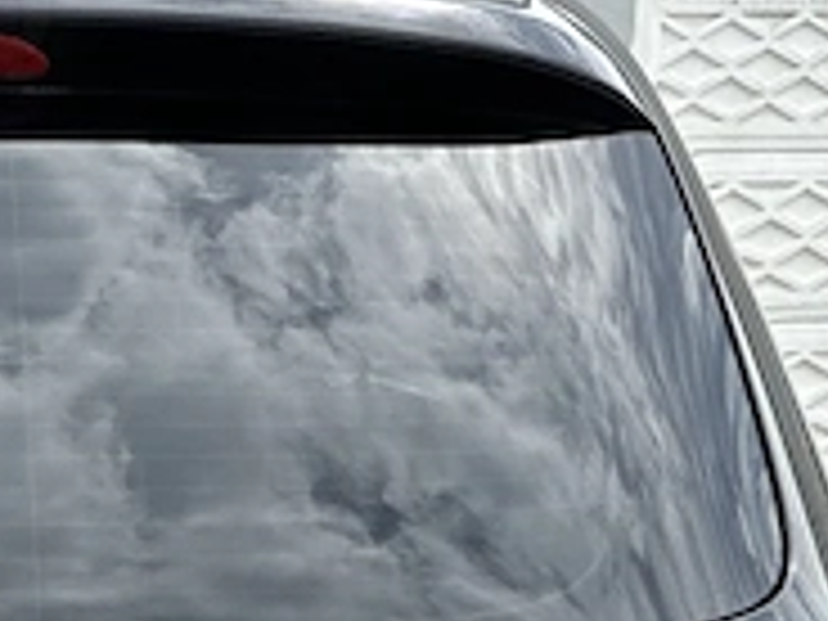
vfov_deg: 3.5
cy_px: 958
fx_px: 10022
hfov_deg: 4.7
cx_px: 9
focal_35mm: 419
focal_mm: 9
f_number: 2.8
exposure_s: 1/445
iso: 32
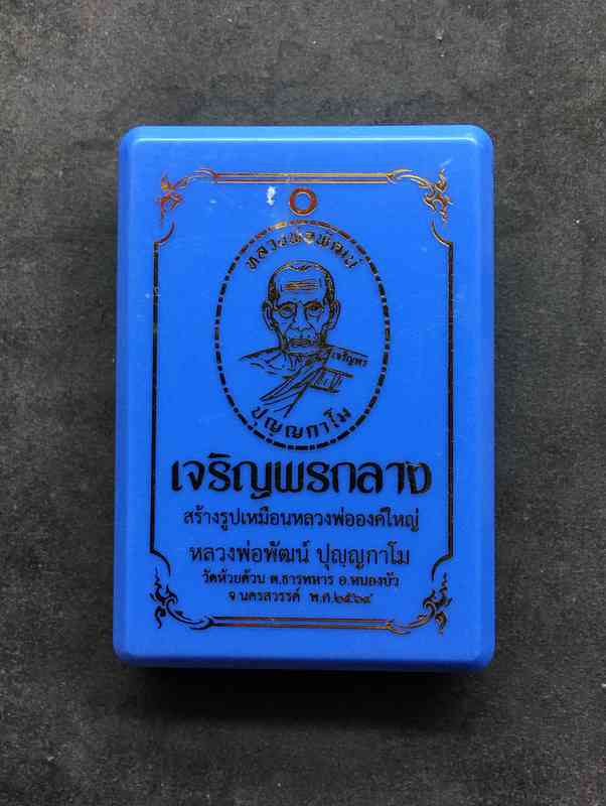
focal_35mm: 29
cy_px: 403
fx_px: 675
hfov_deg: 48.3
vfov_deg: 61.6
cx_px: 303
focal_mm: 4.15
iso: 50
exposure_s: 1/33
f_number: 2.2
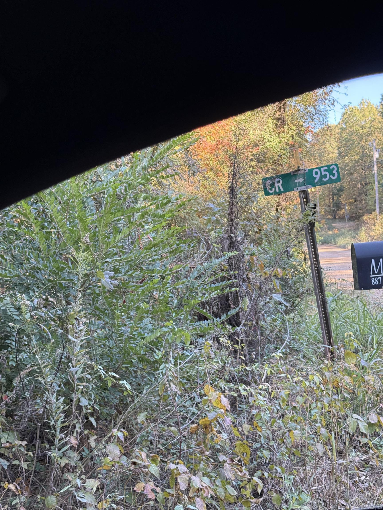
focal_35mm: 48
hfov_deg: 30.3
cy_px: 255
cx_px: 192
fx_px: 708
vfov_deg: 39.7
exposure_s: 1/149
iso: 100
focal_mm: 6.76
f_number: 1.78
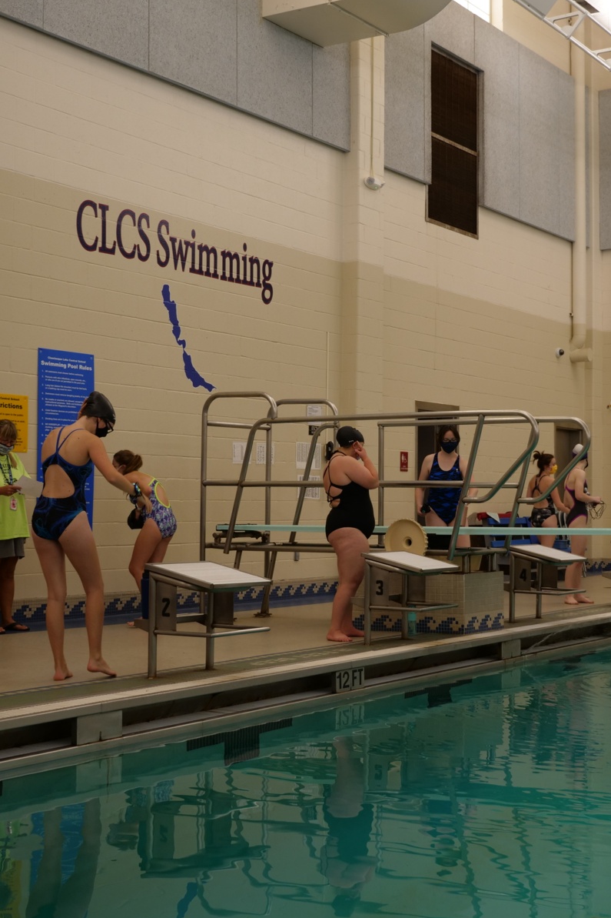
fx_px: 1350
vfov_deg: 37.5
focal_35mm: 53
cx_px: 480
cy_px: 460
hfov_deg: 25.1
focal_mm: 19
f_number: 2.8
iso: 200
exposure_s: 1/125
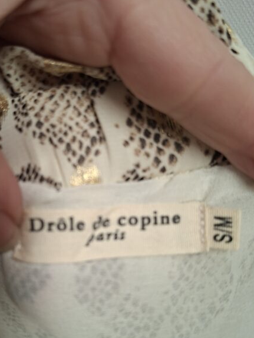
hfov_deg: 43.6
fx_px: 313
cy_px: 195
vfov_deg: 56.6
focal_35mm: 32
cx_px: 89
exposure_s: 1/60
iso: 250
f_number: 1.8
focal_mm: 5.54
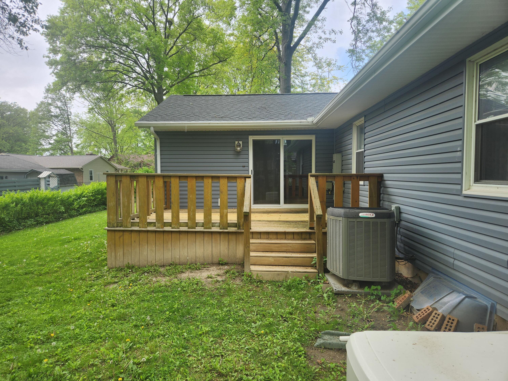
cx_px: 254
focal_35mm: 23
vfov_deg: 58.9
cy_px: 190
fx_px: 338
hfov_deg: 73.9
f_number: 1.8
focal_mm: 5.4
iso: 20
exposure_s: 1/425
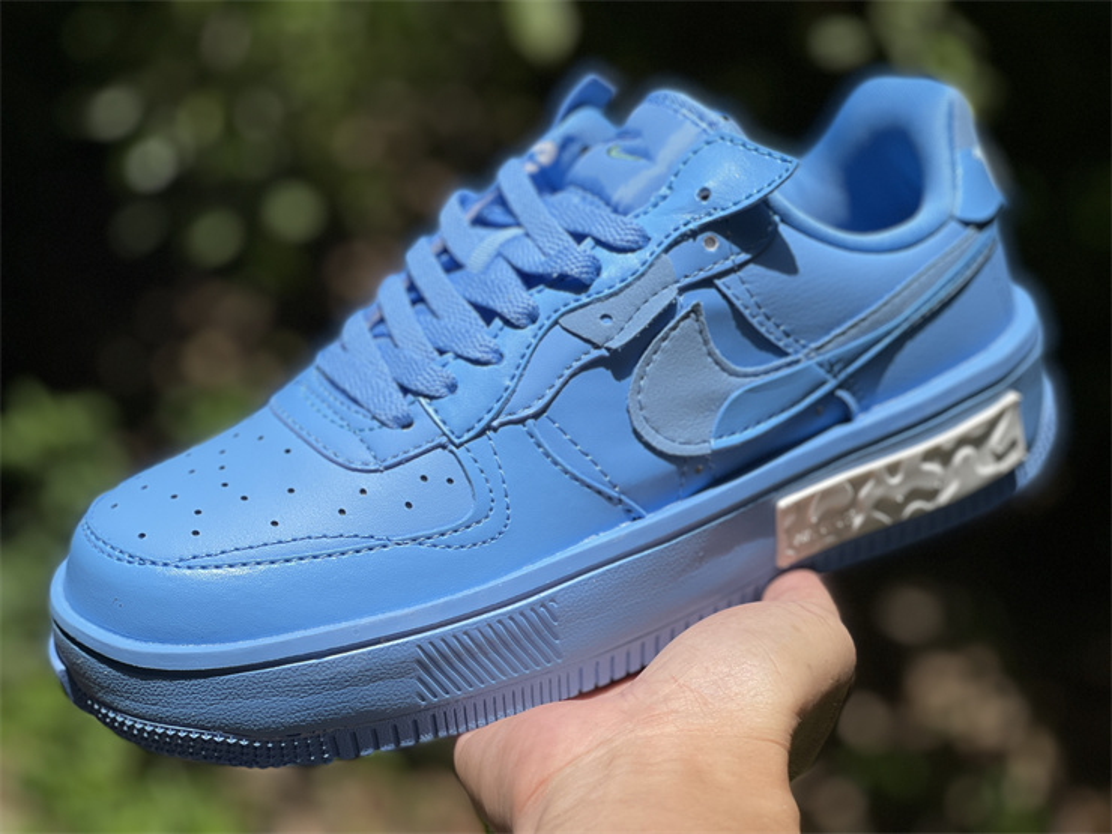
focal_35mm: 64
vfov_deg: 22.9
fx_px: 2056
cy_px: 417
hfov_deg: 30.3
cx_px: 556
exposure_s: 1/1876
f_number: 2.2
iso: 32
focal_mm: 7.5
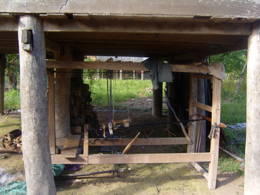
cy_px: 98
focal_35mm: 35
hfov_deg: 52.6
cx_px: 130
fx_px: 263
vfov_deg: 40.7
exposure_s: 1/180
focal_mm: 7.4
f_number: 2.8
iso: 80
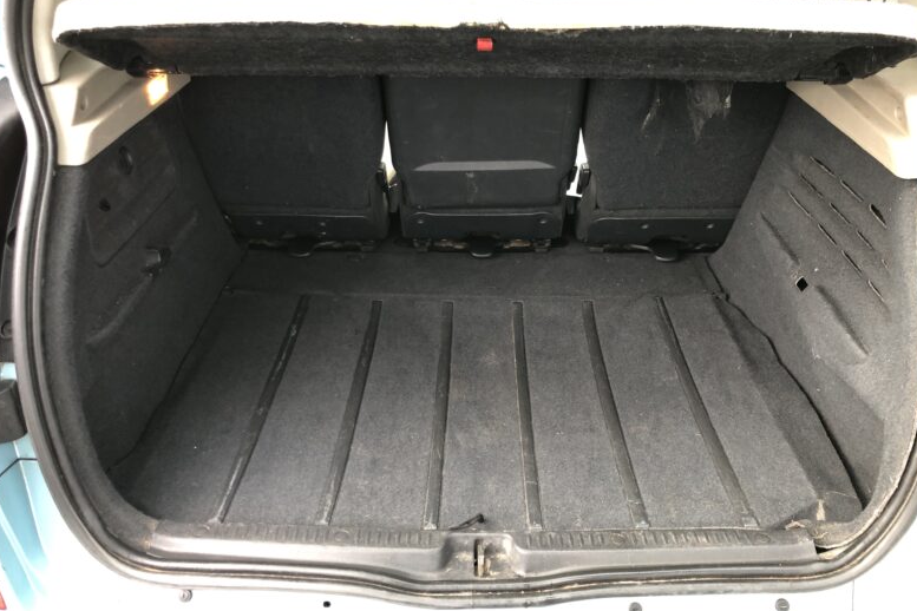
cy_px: 283
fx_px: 764
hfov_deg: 61.9
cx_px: 458
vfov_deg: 43.6
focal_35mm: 30
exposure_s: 1/15
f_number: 1.8
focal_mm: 4
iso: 40
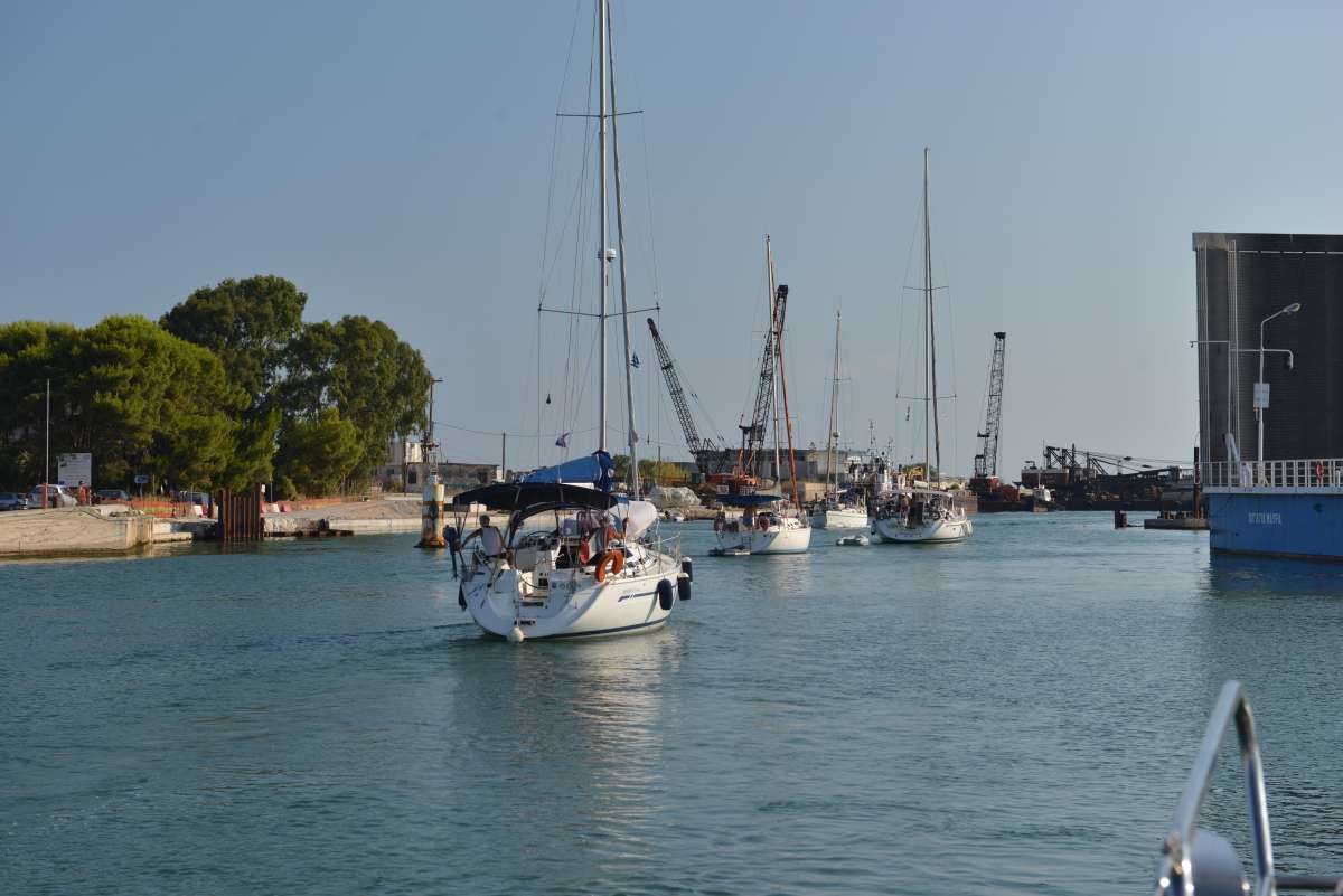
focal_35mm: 70
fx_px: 2612
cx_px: 672
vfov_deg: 19.5
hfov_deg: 28.8
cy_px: 448
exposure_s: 1/200
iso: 125
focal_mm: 70
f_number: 7.1
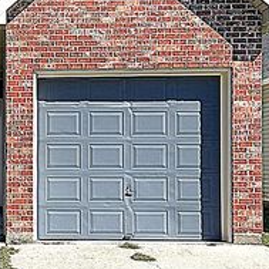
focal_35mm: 56
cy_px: 122
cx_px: -7
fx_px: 492
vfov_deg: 30.5
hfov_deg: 28.5
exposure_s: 1/5348
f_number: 1.78
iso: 80
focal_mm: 6.76
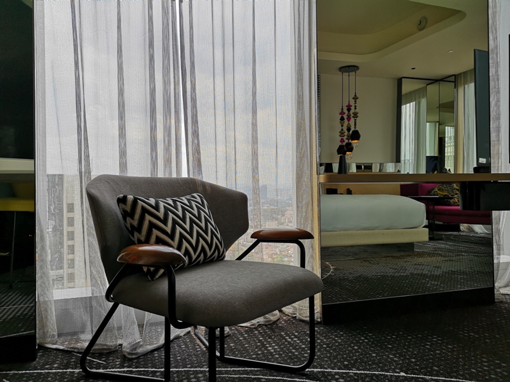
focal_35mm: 27
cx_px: 255
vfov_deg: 51.4
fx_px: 398
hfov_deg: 65.3
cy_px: 191
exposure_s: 1/442
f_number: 1.8
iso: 50
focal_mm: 3.95
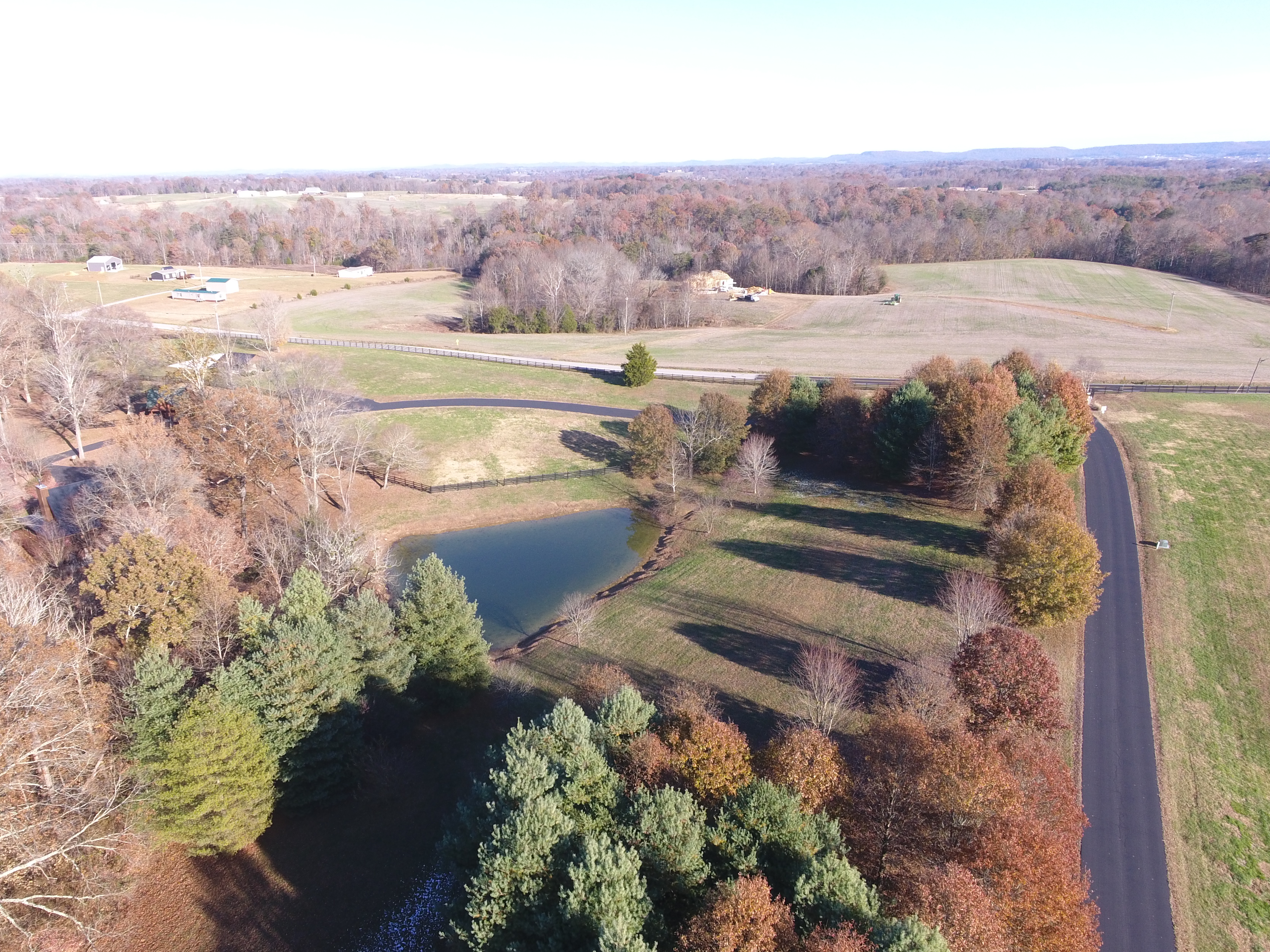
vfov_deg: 56.8
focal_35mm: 24
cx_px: 524
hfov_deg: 71.0
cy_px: 508
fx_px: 881
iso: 100
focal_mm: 3.61
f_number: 2.8
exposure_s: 1/257
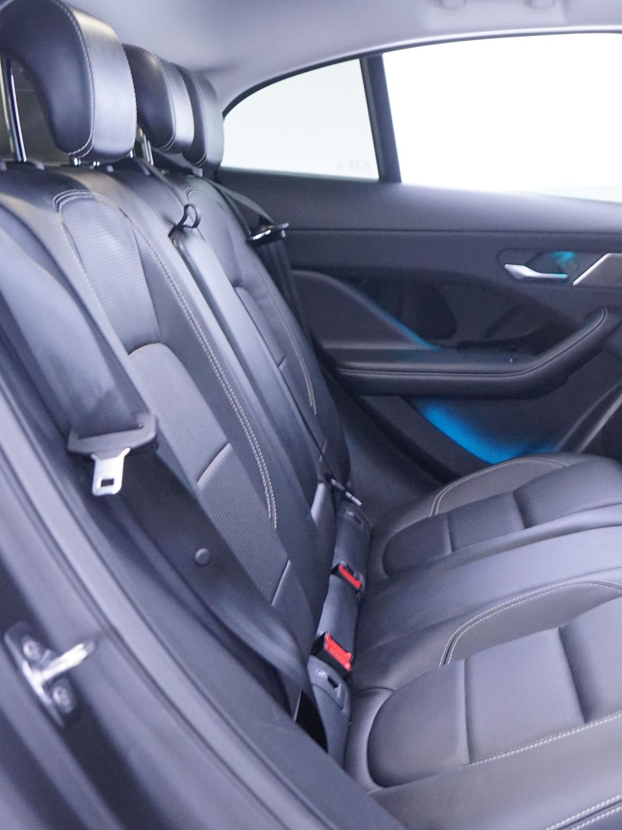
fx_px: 1222
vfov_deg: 37.5
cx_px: 510
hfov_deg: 27.9
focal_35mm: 51
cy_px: 414
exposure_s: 1/5
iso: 3200
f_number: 5.6
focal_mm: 35
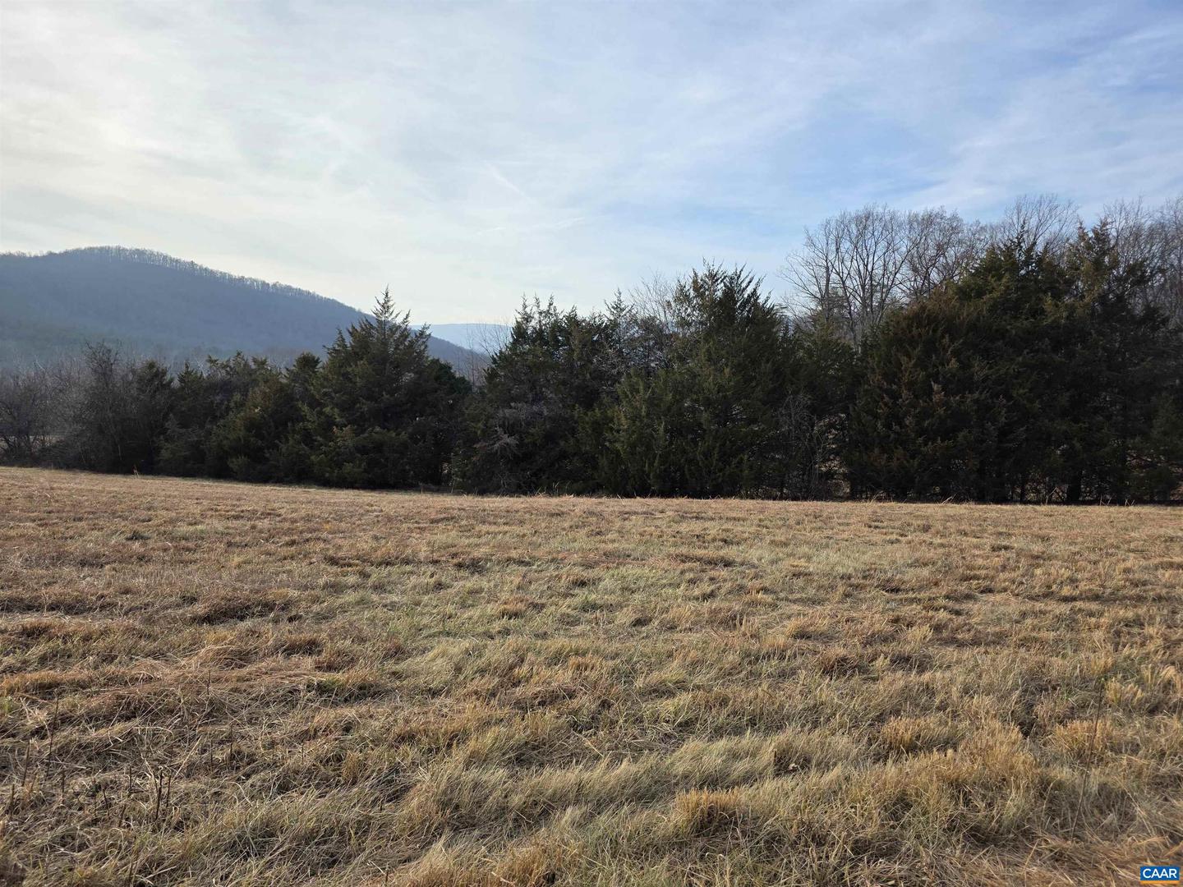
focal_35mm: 23
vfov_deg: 58.9
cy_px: 444
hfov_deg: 73.9
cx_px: 592
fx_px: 786
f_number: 1.7
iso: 80
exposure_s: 1/3972
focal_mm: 6.3
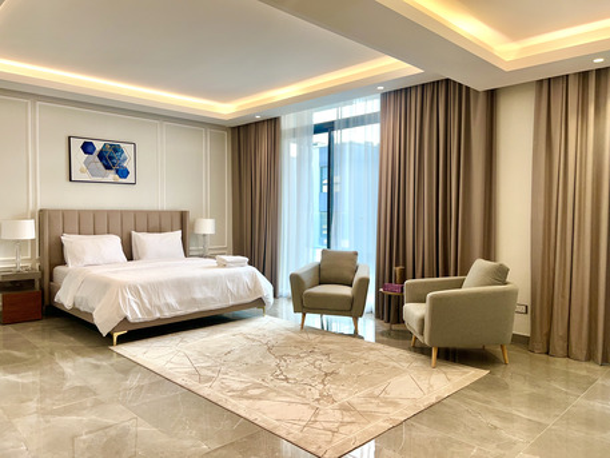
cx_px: 305
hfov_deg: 67.3
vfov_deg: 53.1
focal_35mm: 26
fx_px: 458
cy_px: 229
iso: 40
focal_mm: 5.7
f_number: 1.5
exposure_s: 1/100
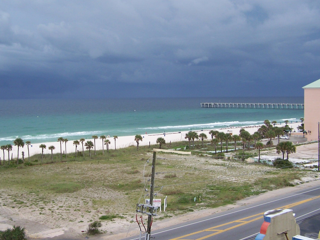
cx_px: 145
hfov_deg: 41.2
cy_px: 111
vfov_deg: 31.5
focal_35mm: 46
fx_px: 425
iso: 80
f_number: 2.8
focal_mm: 6.3
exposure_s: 1/800
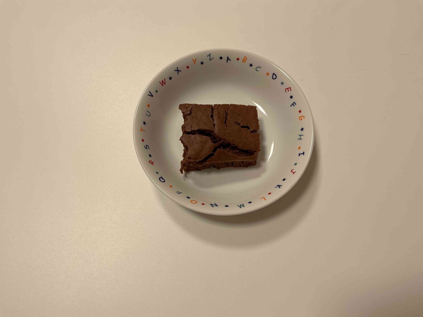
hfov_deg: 61.7
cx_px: 212
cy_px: 158
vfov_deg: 48.2
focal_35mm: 29
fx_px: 354
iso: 20
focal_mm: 3
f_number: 1.8
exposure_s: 1/133
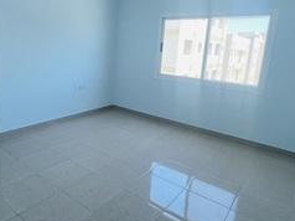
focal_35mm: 25
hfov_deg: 68.7
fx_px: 213
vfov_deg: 54.5
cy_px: 92
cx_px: 116
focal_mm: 1.57
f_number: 1.8
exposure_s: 1/99
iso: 125
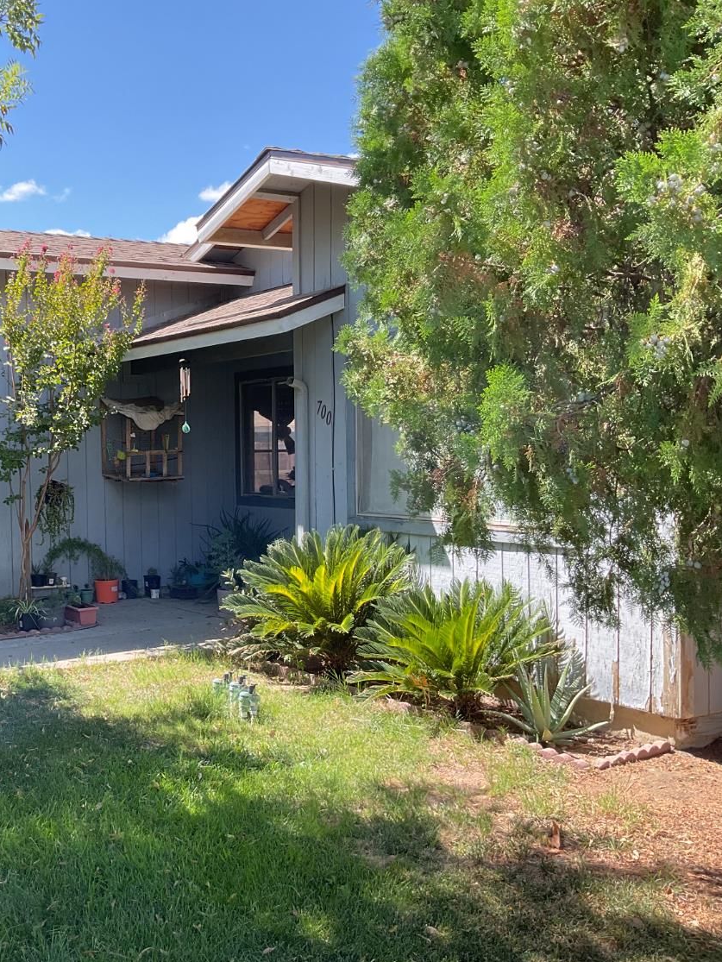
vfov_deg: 47.8
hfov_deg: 35.4
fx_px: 1084
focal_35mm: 39
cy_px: 484
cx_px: 121
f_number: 1.8
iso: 16
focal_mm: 3
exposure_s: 1/362
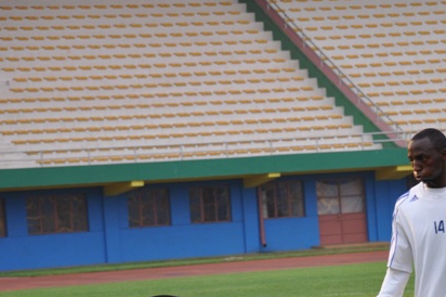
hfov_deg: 7.5
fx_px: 3390
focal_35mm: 274
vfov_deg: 5.0
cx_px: 322
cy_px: 253
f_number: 5.6
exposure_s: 1/250
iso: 500
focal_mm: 105
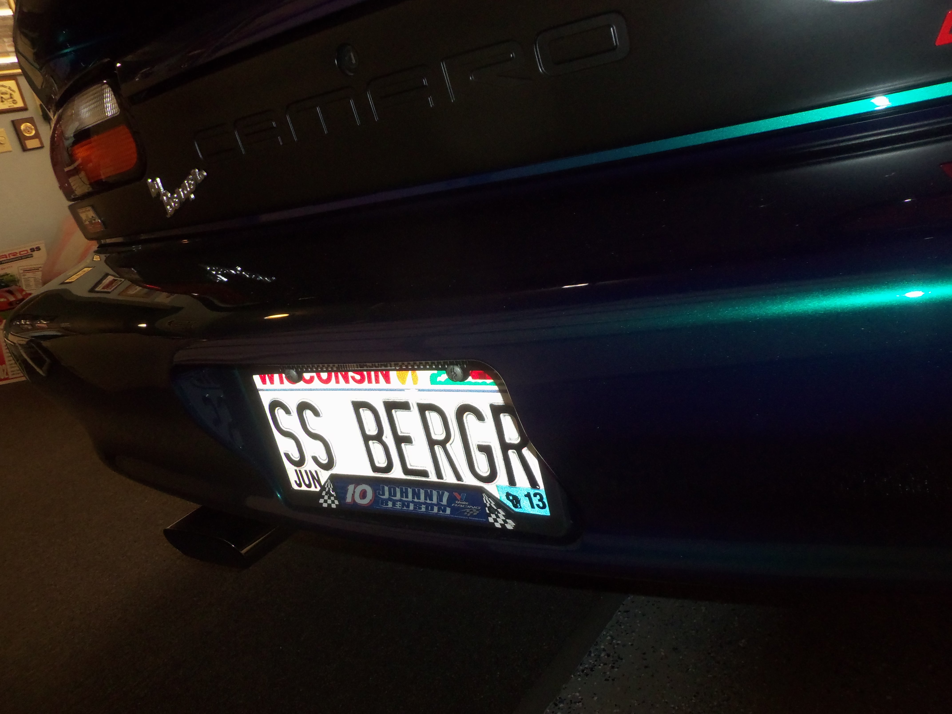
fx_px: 770
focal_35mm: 28
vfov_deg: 49.7
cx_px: 476
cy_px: 357
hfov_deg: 63.4
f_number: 3.3
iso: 200
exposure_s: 1/60
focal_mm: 5.1
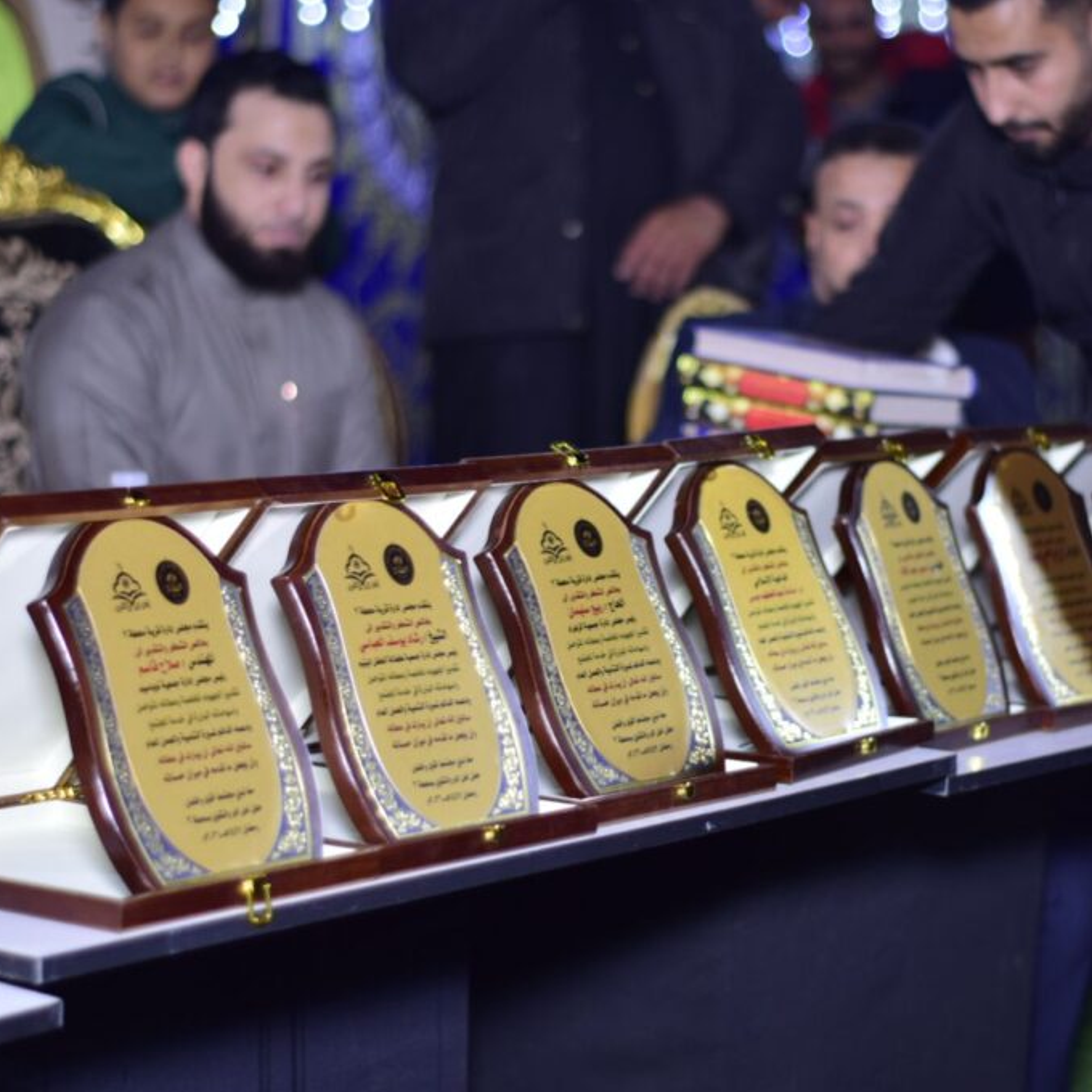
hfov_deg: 18.1
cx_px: 682
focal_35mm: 96
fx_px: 3426
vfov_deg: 18.1
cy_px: 547
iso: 200
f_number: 2
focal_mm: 50
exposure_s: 1/100
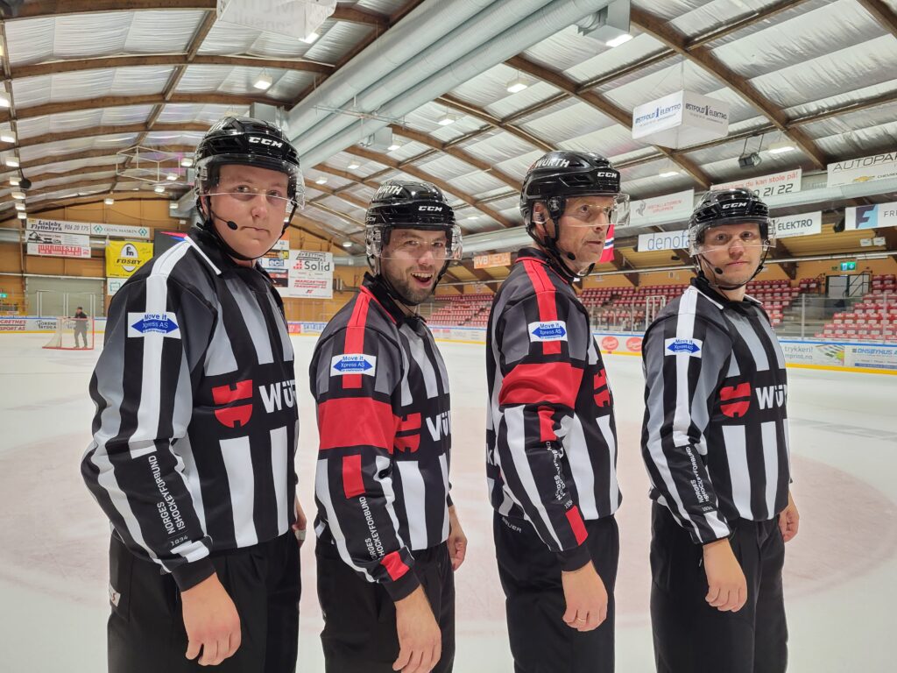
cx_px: 448
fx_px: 674
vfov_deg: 53.1
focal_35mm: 26
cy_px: 336
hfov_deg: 67.3
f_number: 1.8
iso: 160
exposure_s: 1/100
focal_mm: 5.4
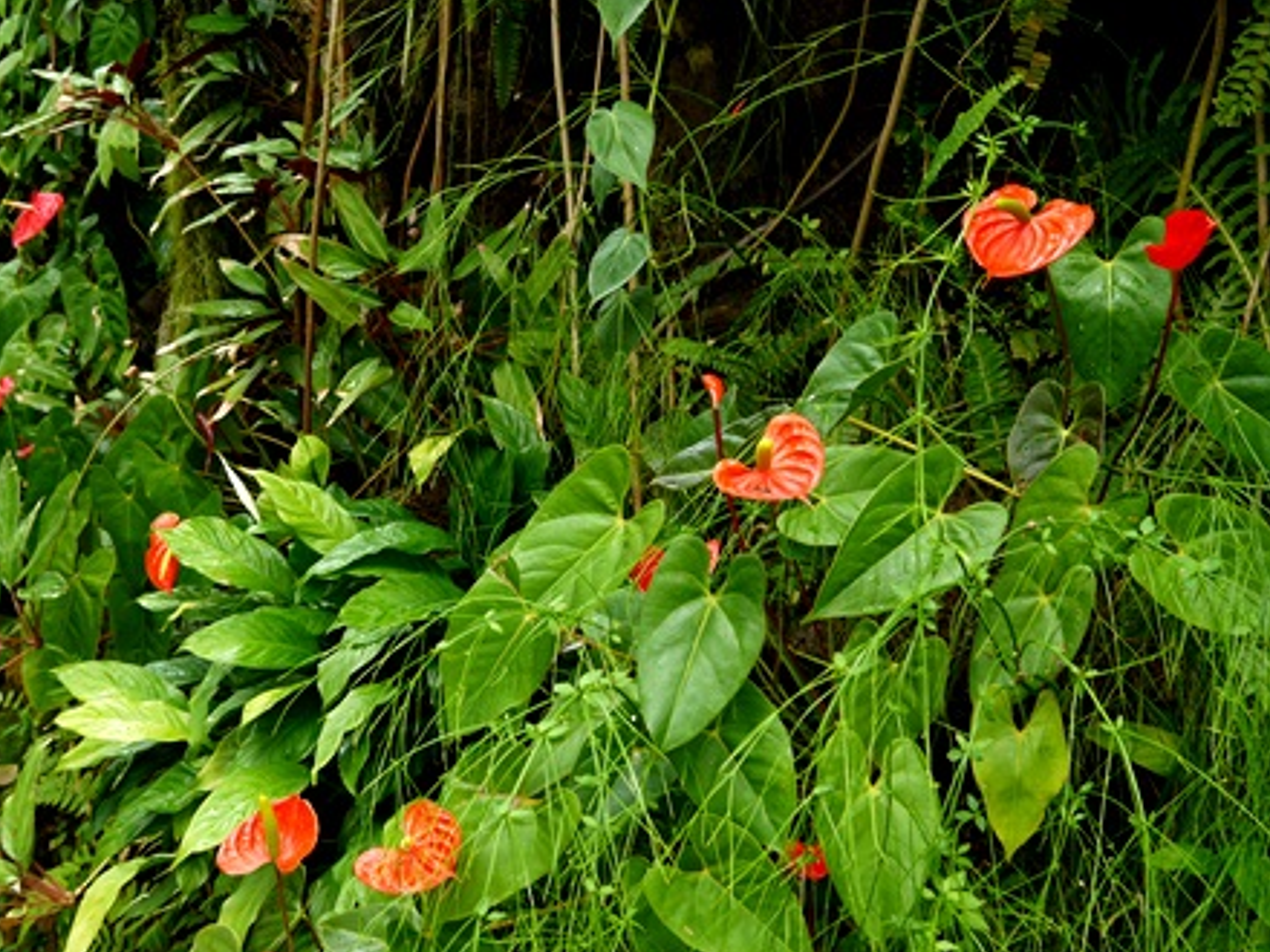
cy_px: 503
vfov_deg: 34.3
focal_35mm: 42
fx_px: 1541
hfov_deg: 44.8
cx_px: 609
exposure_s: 1/60
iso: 200
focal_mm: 14
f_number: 3.5
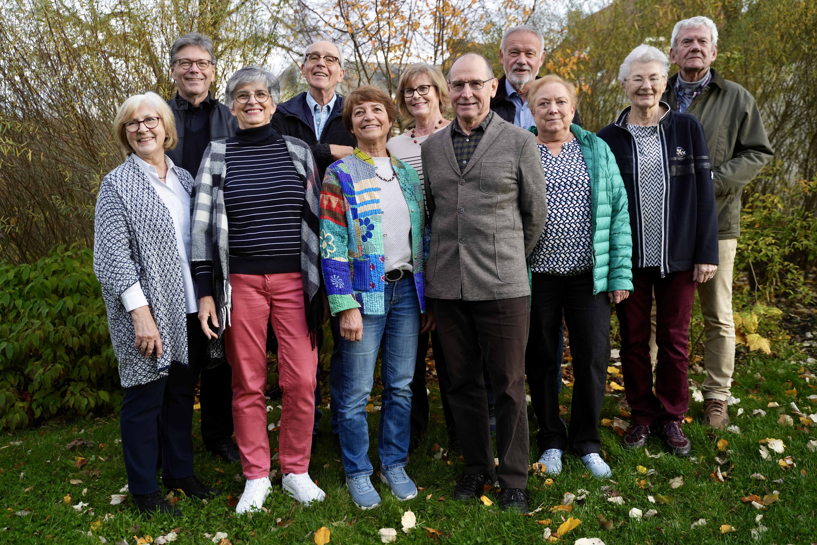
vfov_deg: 37.9
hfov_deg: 54.4
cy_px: 272
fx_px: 794
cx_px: 408
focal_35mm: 35
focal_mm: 35
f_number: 2.8
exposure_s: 1/40
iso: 400
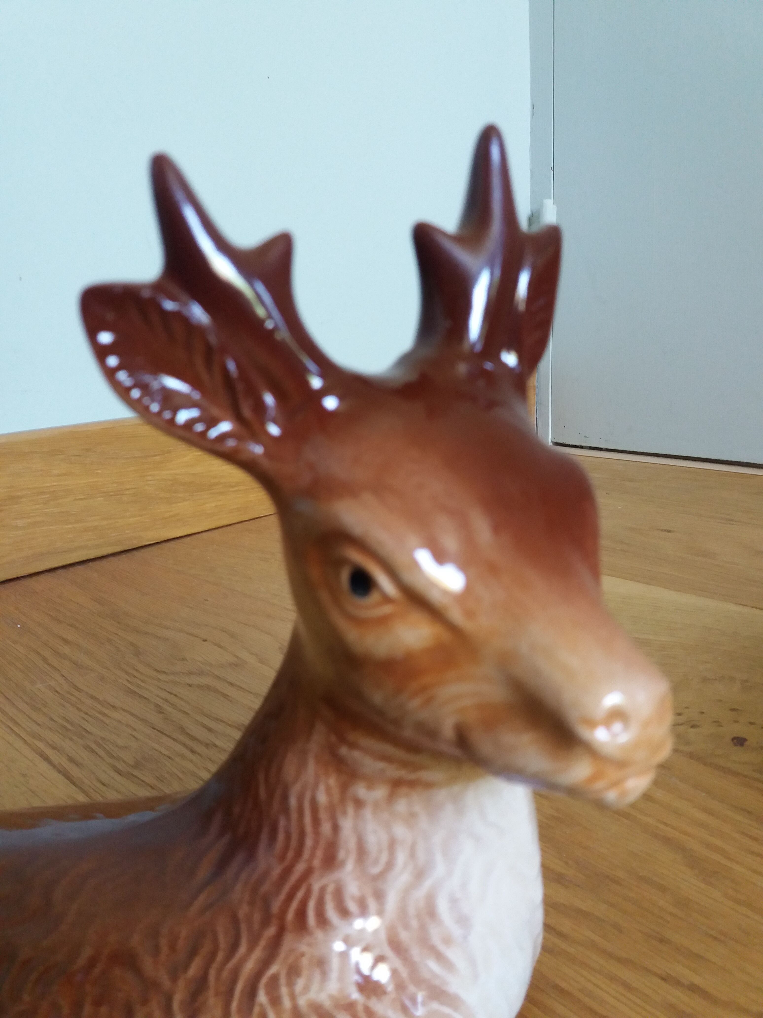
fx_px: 823
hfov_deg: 49.7
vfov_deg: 63.4
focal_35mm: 28
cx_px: 382
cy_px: 509
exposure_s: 1/17
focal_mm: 3.7
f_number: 1.9
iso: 160
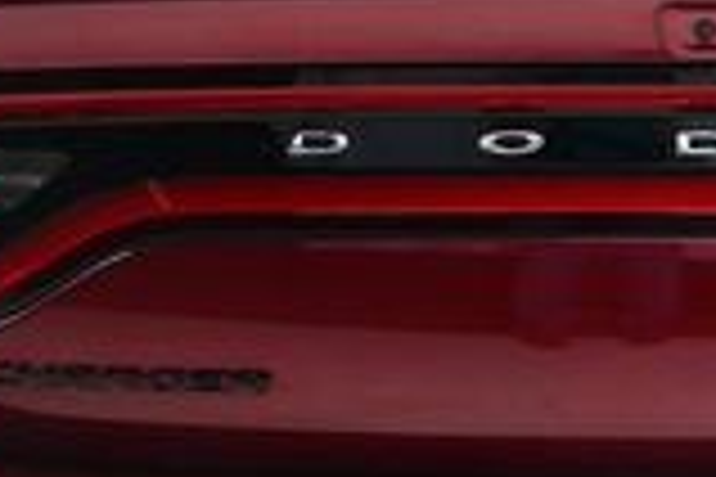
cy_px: 252
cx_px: 653
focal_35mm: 161
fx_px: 3202
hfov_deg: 12.7
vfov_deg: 8.5
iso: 100
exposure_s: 1/160
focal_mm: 27
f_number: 11
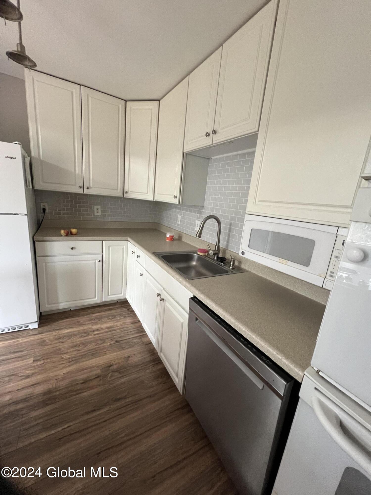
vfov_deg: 106.2
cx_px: 186
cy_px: 248
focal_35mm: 13
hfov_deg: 89.9
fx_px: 186
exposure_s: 1/60
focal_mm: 1.57
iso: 400
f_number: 1.8
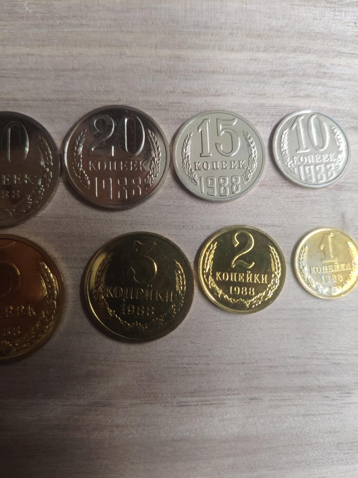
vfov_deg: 67.3
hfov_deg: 53.1
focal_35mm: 26
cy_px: 239
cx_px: 179
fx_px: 359
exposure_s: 1/100
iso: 1438
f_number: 1.88
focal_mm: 4.84
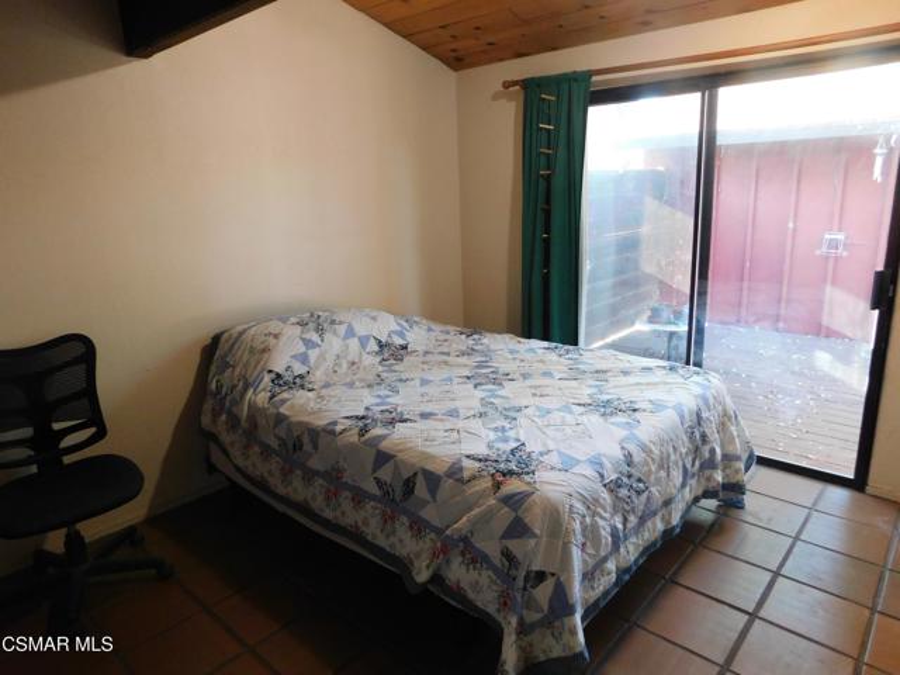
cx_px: 450
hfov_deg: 73.9
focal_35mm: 23
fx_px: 598
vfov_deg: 58.9
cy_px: 338
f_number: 3
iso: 400
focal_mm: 4
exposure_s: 1/30
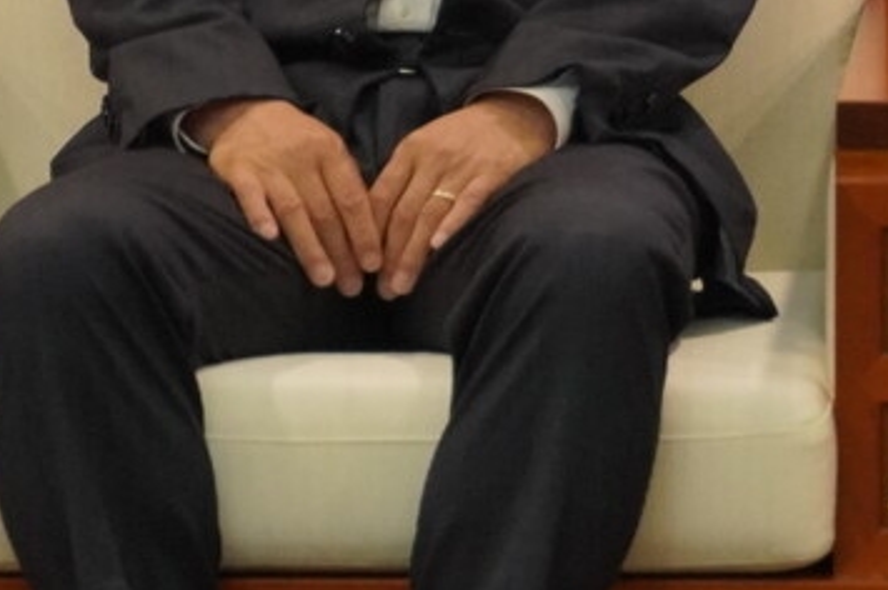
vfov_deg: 3.3
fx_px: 10271
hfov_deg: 4.9
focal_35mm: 417
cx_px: 1443
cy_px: -79
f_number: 5.6
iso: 2000
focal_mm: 77
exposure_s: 1/160
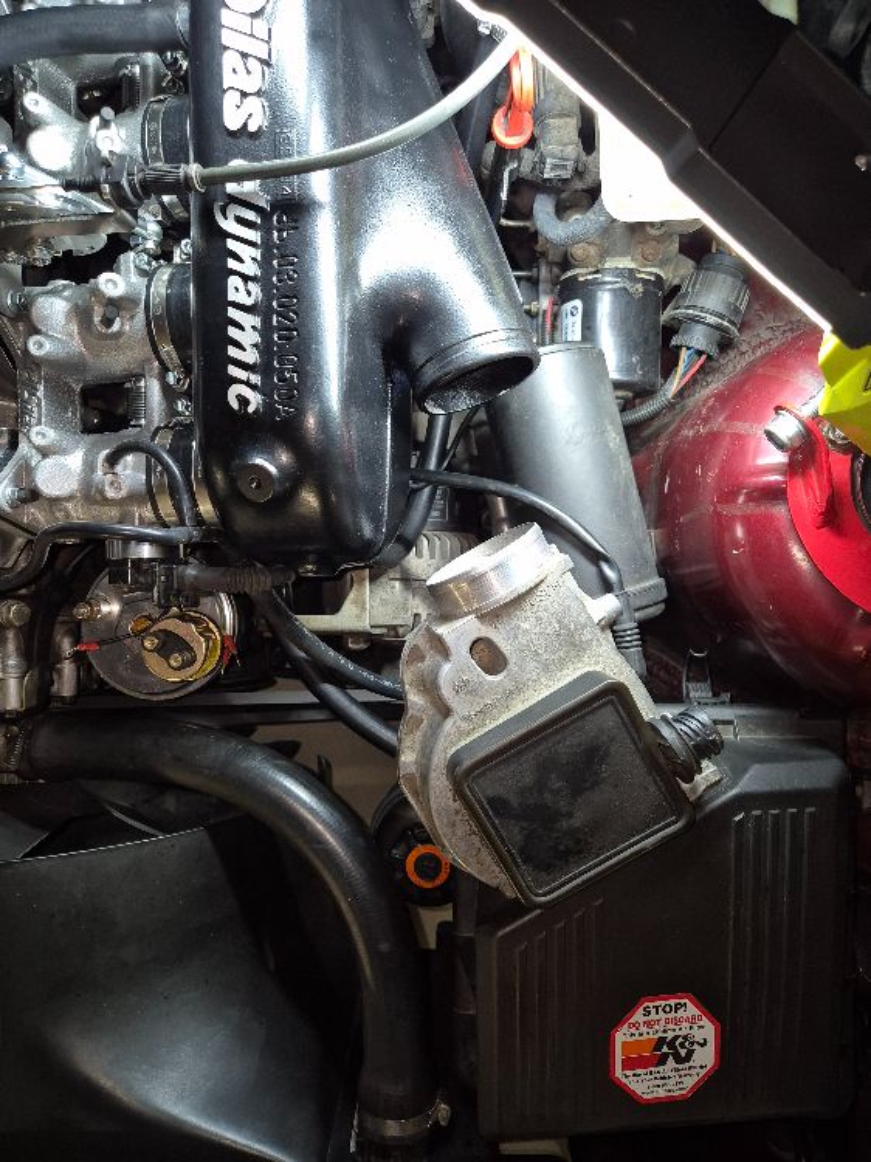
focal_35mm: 23
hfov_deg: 58.9
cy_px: 581
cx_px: 436
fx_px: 772
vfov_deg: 73.9
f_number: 1.8
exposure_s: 1/25
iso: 125
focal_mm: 5.4
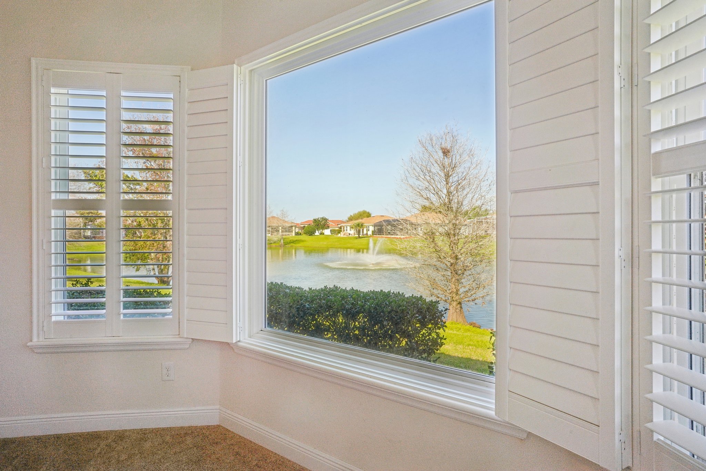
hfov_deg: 84.0
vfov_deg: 61.9
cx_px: 353
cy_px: 236
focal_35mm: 20
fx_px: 392
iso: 320
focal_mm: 20
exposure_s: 1/30
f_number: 16
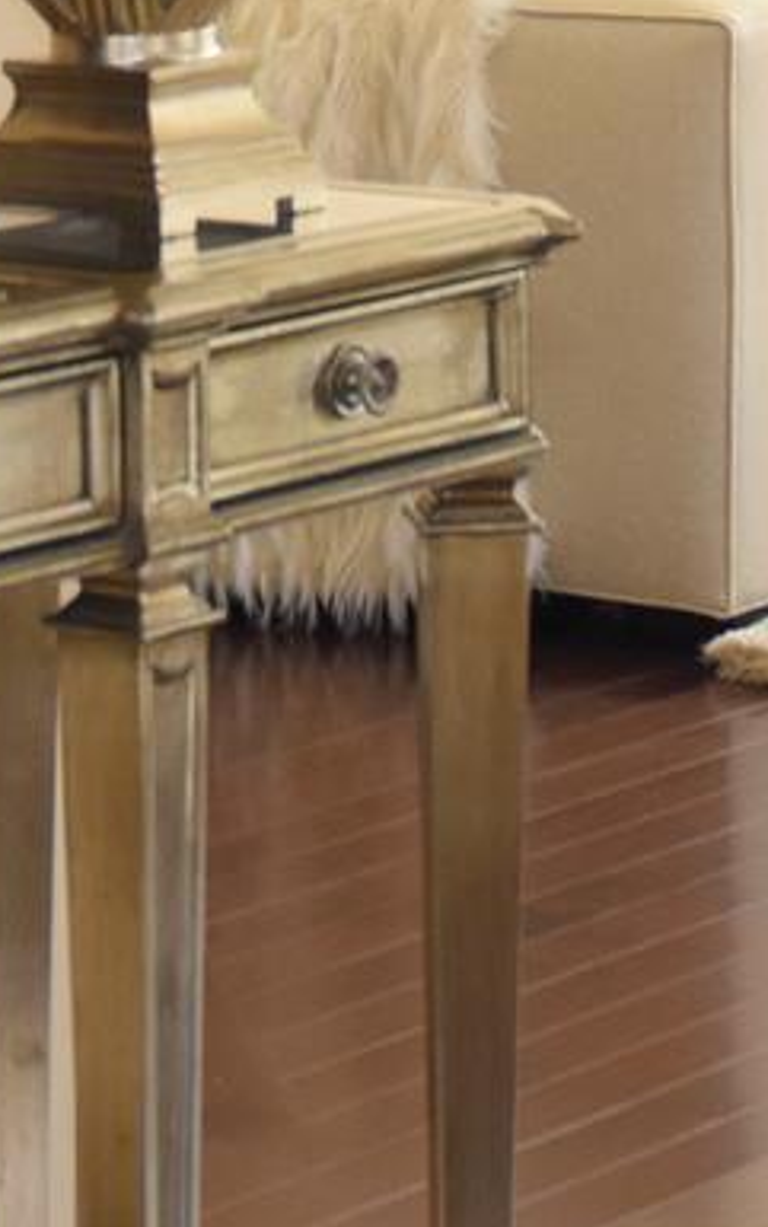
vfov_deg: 10.4
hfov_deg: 6.7
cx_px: 210
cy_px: -496
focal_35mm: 195
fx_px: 6523
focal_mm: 24
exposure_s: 1/60
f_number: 4
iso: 800
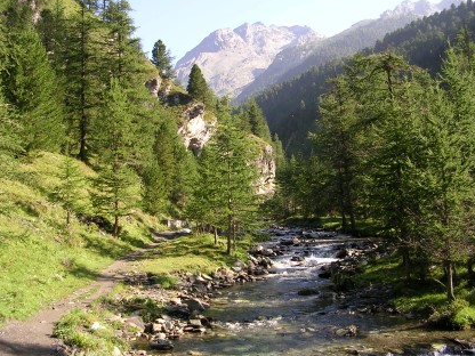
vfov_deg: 36.8
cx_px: 239
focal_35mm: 39
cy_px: 175
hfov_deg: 47.9
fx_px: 535
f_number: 2.8
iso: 50
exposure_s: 1/271
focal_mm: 5.8
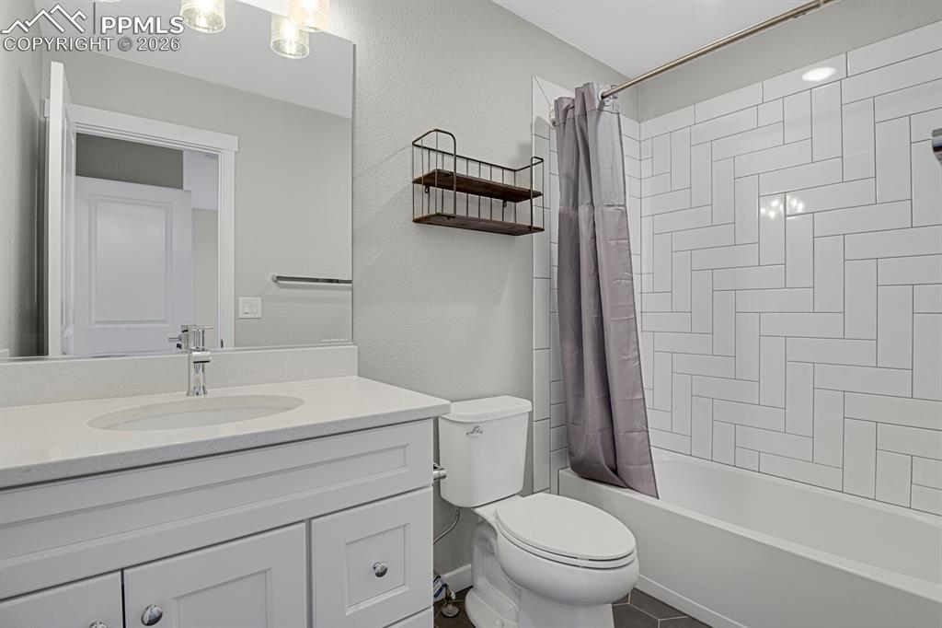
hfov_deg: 93.3
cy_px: 314
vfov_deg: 70.4
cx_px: 471
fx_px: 445
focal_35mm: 17
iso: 11400
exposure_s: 1/20
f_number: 8
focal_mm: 17
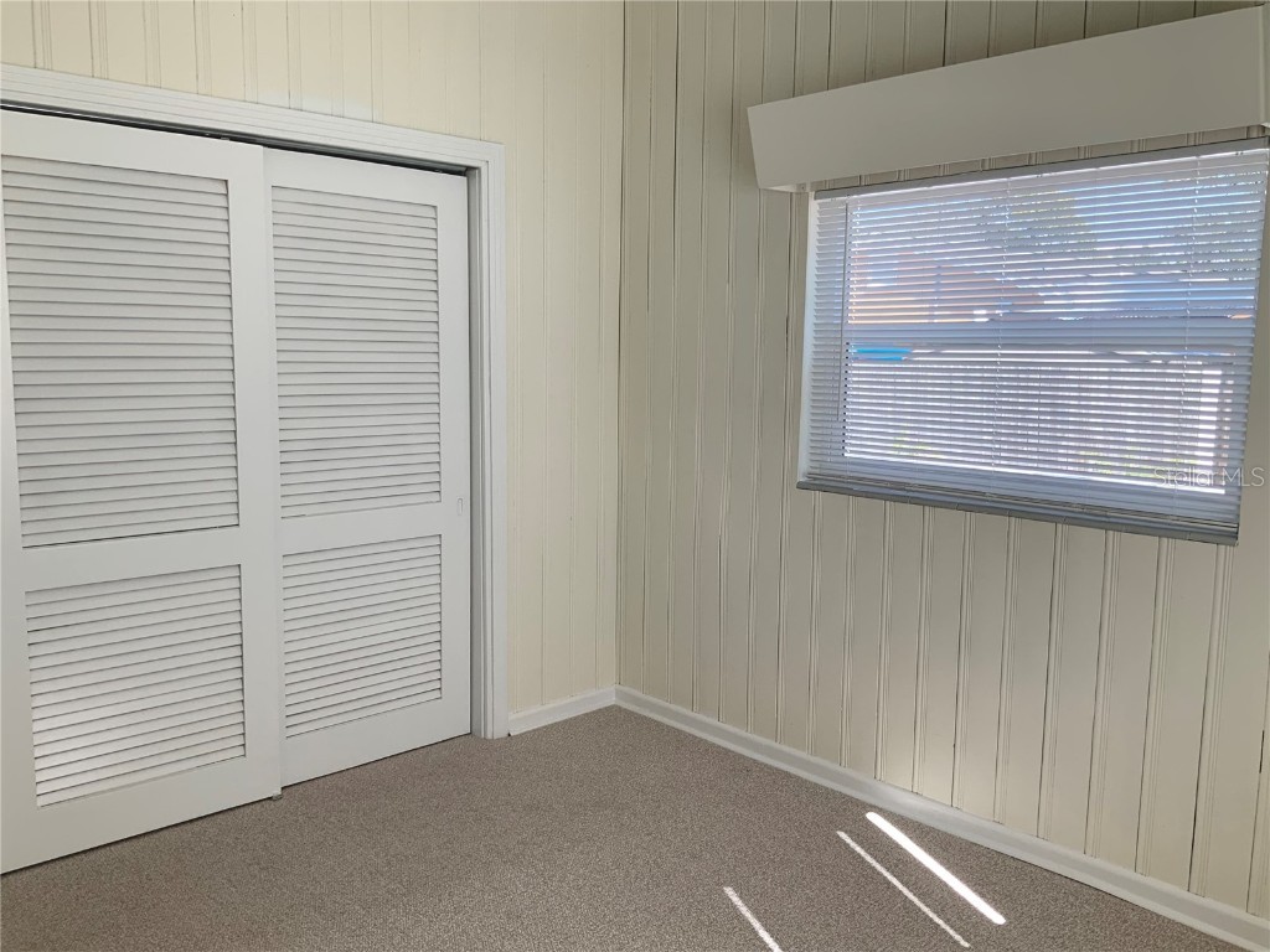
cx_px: 635
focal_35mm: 29
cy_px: 476
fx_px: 1064
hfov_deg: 61.7
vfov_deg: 48.2
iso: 20
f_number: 1.8
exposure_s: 1/120
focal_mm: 3
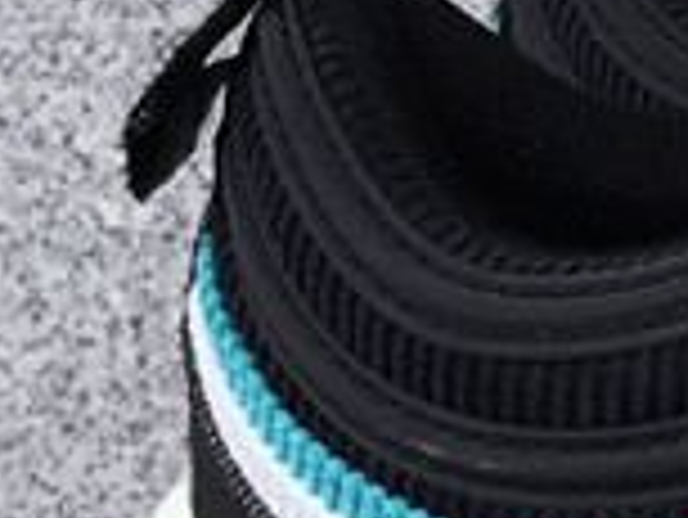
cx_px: 1551
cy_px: 876
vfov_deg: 7.9
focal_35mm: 182
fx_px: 3620
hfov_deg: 9.8
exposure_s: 1/390
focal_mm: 3.3
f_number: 2.4
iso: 25
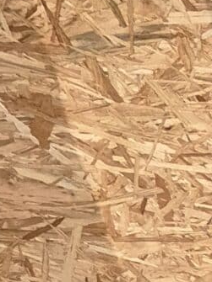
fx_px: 1438
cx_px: 807
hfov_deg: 6.8
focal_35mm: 176
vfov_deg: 10.9
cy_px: 378
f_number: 1.8
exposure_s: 1/50
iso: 1250
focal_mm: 5.4
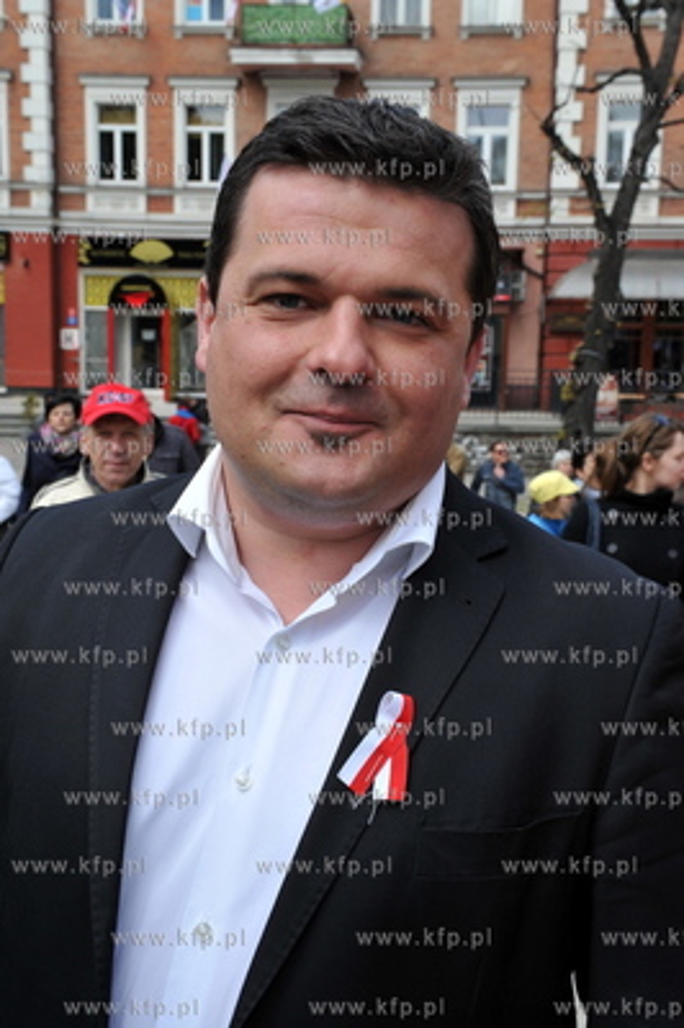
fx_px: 1285
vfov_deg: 43.6
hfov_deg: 29.8
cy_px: 514
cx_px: 342
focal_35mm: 45
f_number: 11
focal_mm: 45
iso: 800
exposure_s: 1/500
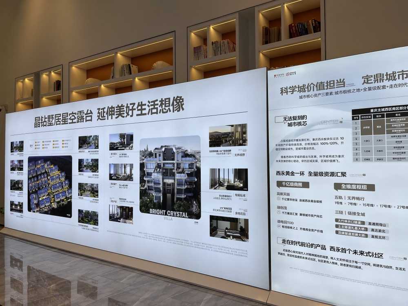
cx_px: 204
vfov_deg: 53.1
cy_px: 153
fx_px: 306
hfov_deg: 67.3
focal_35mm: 26
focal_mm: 5.1
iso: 50
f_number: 1.6
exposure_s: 1/537
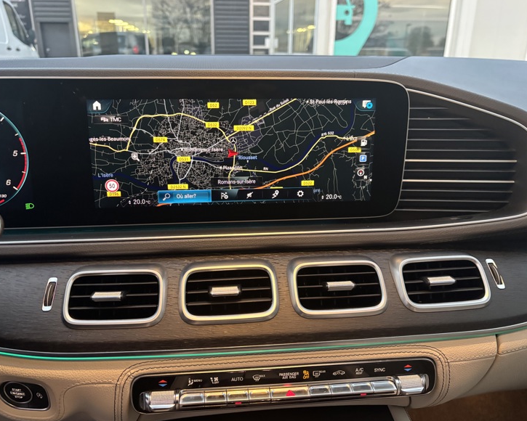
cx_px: 257
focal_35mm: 28
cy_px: 210
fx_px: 437
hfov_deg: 62.2
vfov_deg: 51.5
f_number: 1.6
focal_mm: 5.96
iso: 500
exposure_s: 1/53
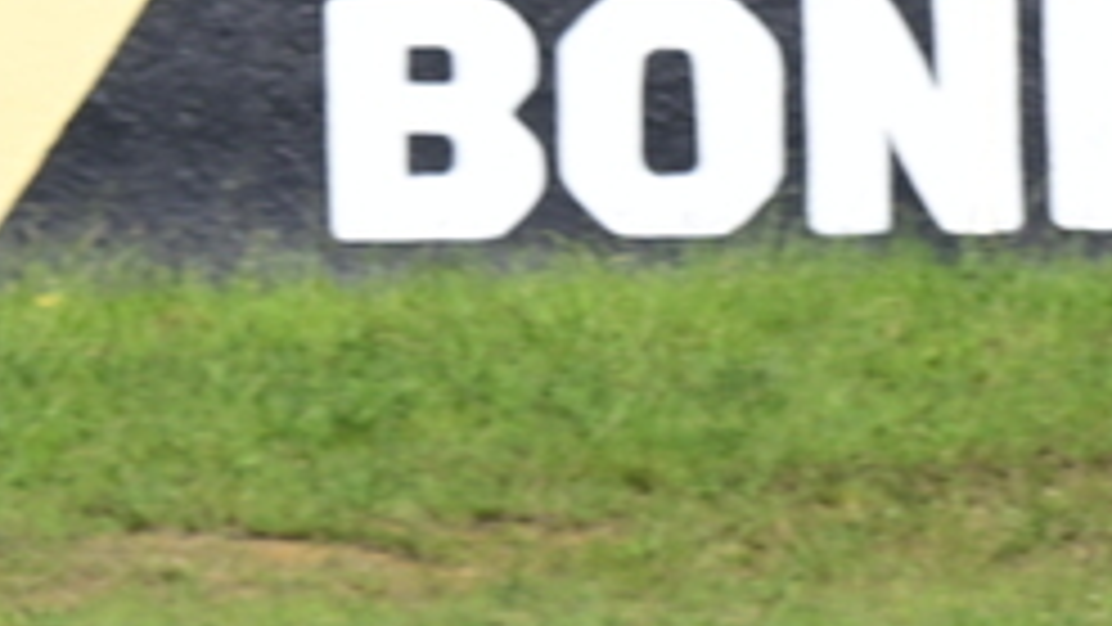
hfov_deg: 1.1
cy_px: 804
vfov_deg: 0.6
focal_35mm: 2039
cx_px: -464
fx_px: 60128
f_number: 11
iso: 400
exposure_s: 1/640
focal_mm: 600
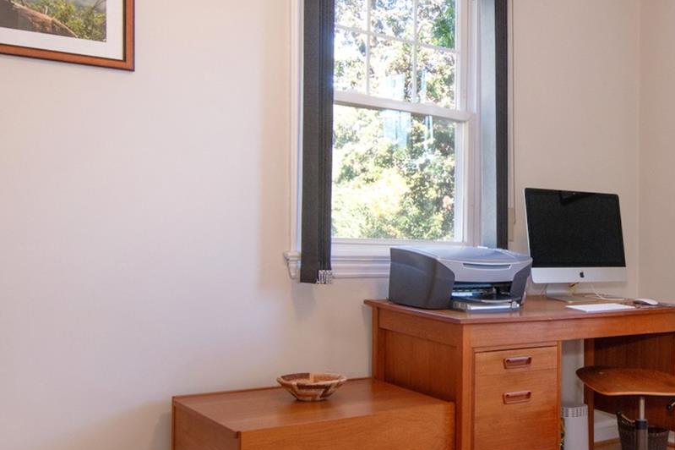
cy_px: 184
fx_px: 792
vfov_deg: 31.6
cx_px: 568
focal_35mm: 42
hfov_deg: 43.3
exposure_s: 1/100
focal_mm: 11
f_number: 9
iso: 640
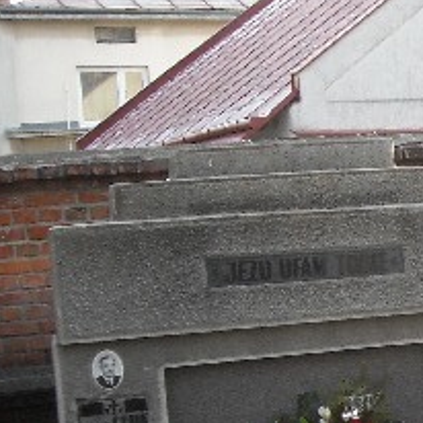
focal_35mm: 96
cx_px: 602
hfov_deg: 16.7
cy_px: 353
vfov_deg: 17.9
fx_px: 1327
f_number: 2.8
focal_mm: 5.7
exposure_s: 1/250
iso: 175
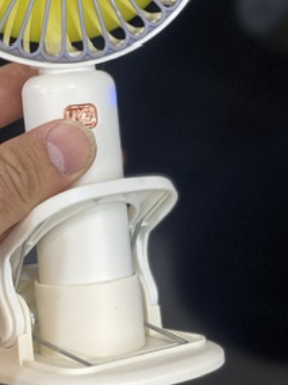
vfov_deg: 16.7
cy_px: 99
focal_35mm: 117
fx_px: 1298
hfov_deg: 12.6
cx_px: 59
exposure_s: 1/33
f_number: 2
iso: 200
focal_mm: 6
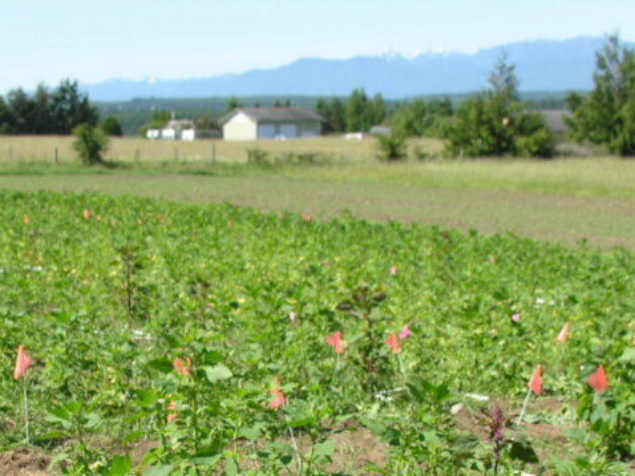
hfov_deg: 25.9
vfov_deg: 18.9
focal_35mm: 75
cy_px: 509
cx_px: 244
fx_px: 1375
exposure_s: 1/463
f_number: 2.8
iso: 50
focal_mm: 8.9
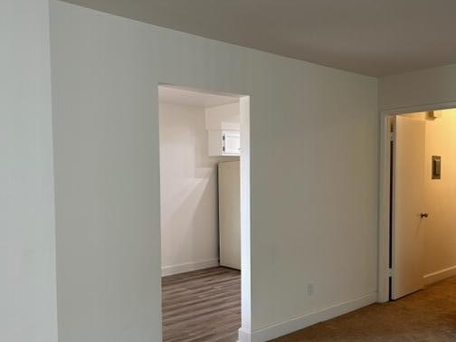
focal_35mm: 33
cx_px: 210
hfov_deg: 55.3
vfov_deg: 42.8
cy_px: 198
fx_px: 435
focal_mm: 5.7
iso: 125
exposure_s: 1/120
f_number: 1.5
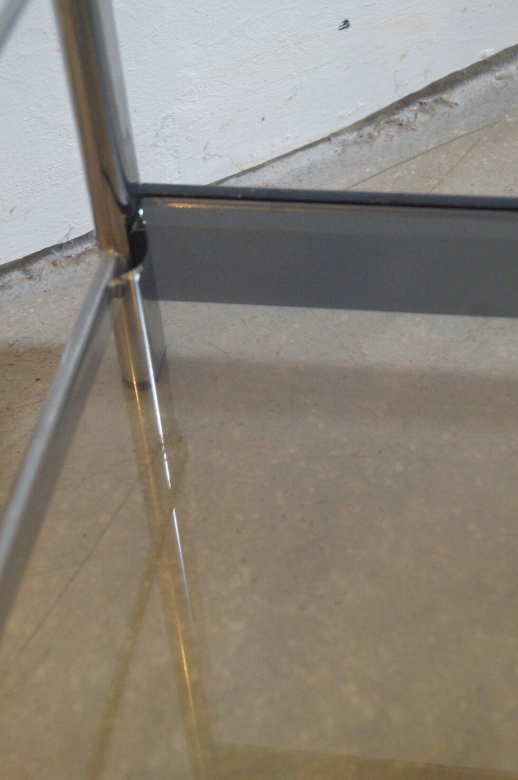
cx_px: 259
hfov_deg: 20.3
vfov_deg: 30.1
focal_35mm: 67
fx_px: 1449
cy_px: 390
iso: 3200
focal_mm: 45
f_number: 5.6
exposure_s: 1/50
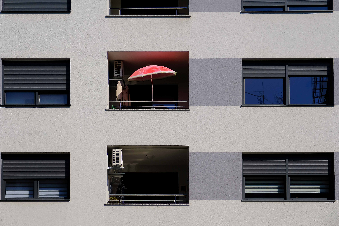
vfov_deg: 16.5
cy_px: 113
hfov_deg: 24.5
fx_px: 782
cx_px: 170
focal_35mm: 83
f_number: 5.6
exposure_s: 1/1300
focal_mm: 55
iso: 200
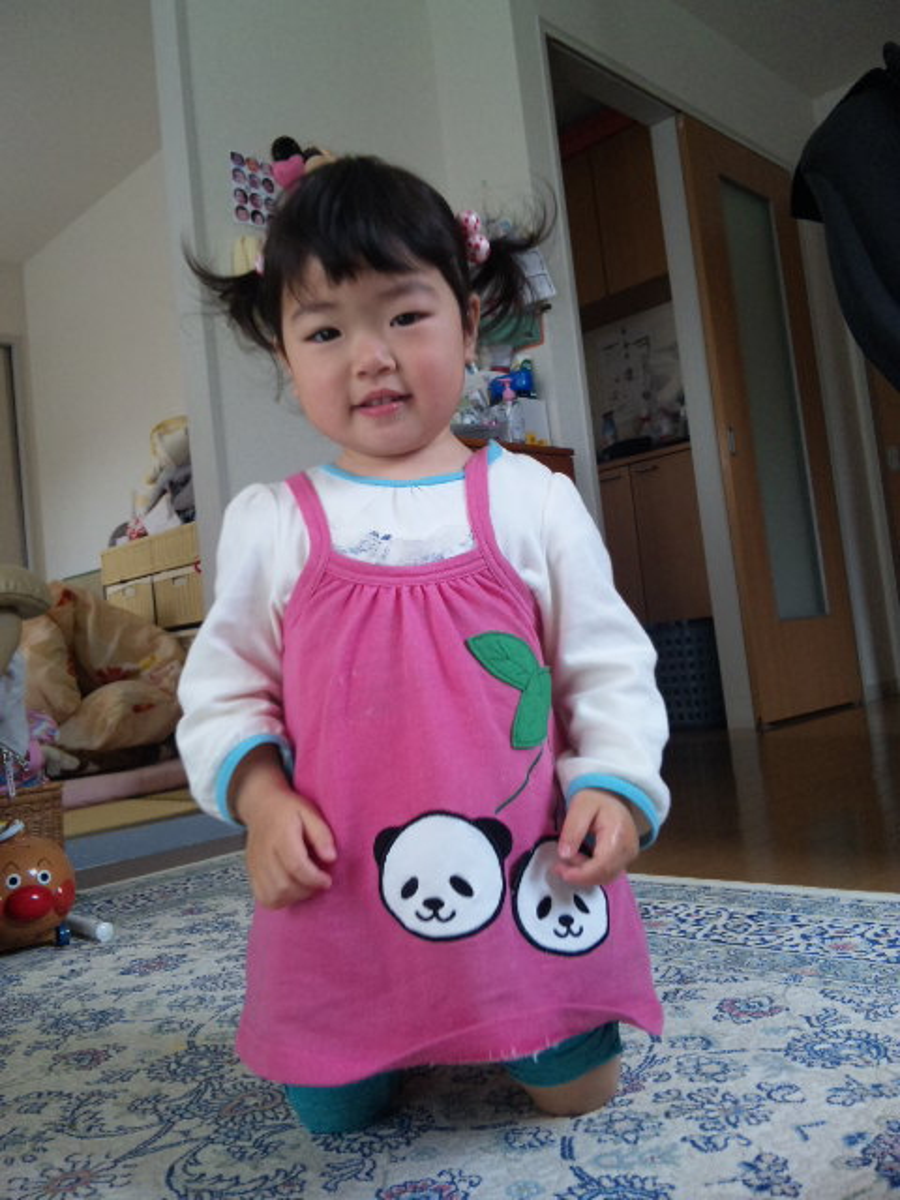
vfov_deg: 61.7
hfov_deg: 48.2
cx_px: 450
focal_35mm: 29
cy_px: 600
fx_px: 1005
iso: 116
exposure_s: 1/33.3
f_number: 2.8
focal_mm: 4.82
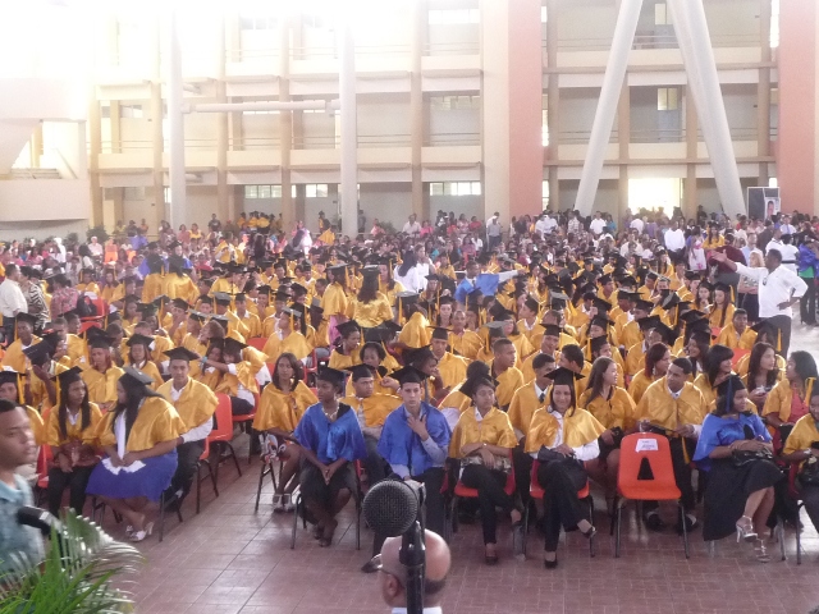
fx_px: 1136
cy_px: 307
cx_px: 410
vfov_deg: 30.3
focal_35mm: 48
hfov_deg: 39.7
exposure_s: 1/30
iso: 320
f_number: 3.4
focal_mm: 5
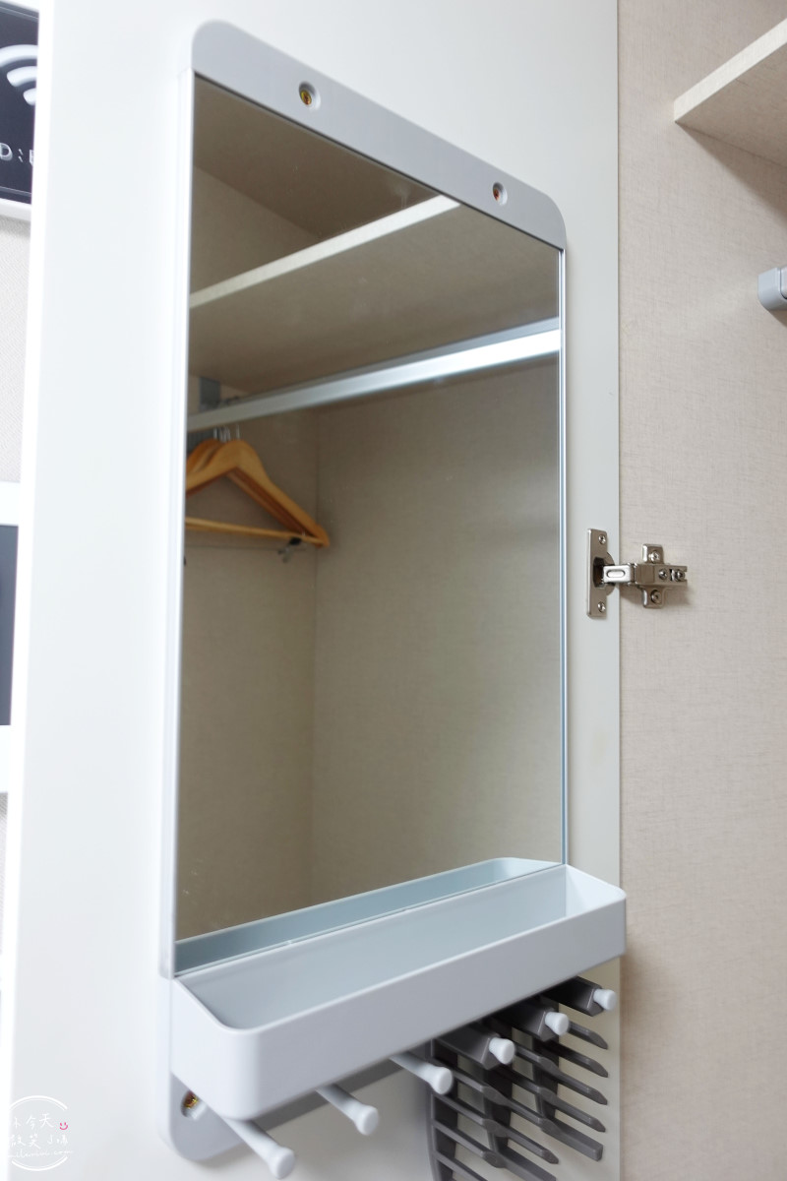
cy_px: 590
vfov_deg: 73.7
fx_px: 787
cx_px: 394
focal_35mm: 24
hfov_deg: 53.1
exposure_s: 1/30
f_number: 2.2
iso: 125
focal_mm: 9.4
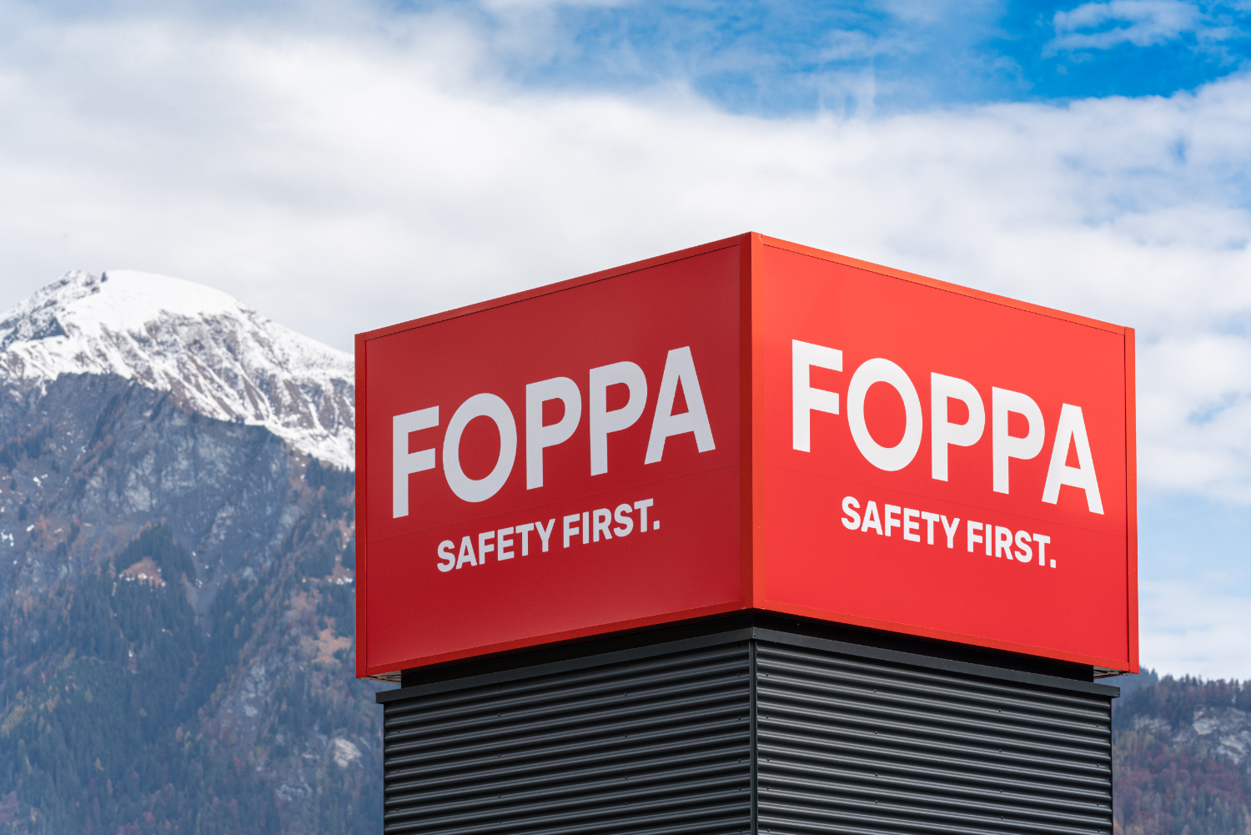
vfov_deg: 10.7
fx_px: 4449
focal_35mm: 128
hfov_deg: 16.0
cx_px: 626
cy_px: 418
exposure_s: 1/320
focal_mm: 128
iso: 200
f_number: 8
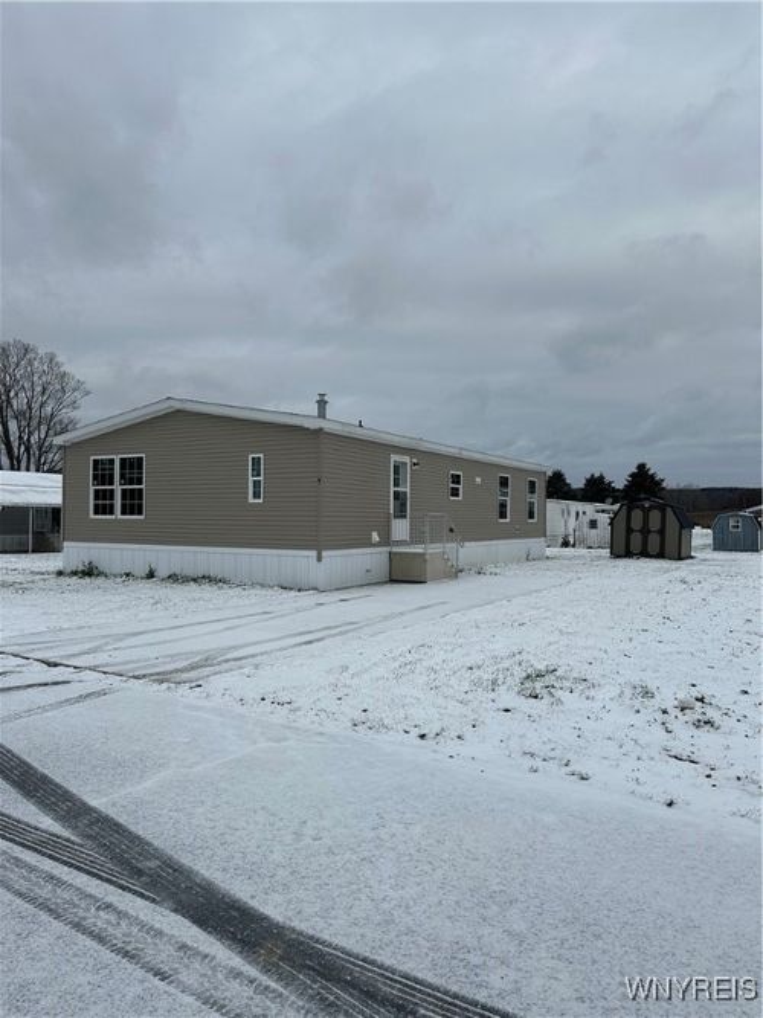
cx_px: 382
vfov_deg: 71.6
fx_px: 706
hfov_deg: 56.8
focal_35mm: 24
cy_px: 509
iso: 80
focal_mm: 6.86
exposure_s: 1/5525
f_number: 1.78
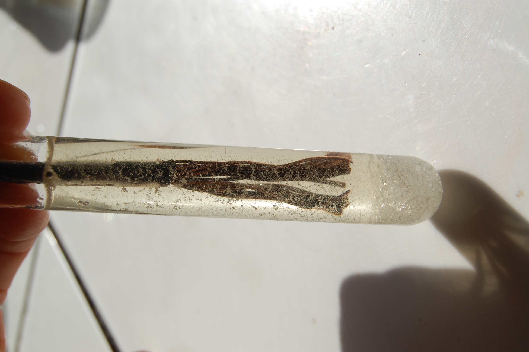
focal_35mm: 51
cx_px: 264
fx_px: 749
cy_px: 176
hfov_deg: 38.9
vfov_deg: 26.4
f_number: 13
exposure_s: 1/640
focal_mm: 34
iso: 200
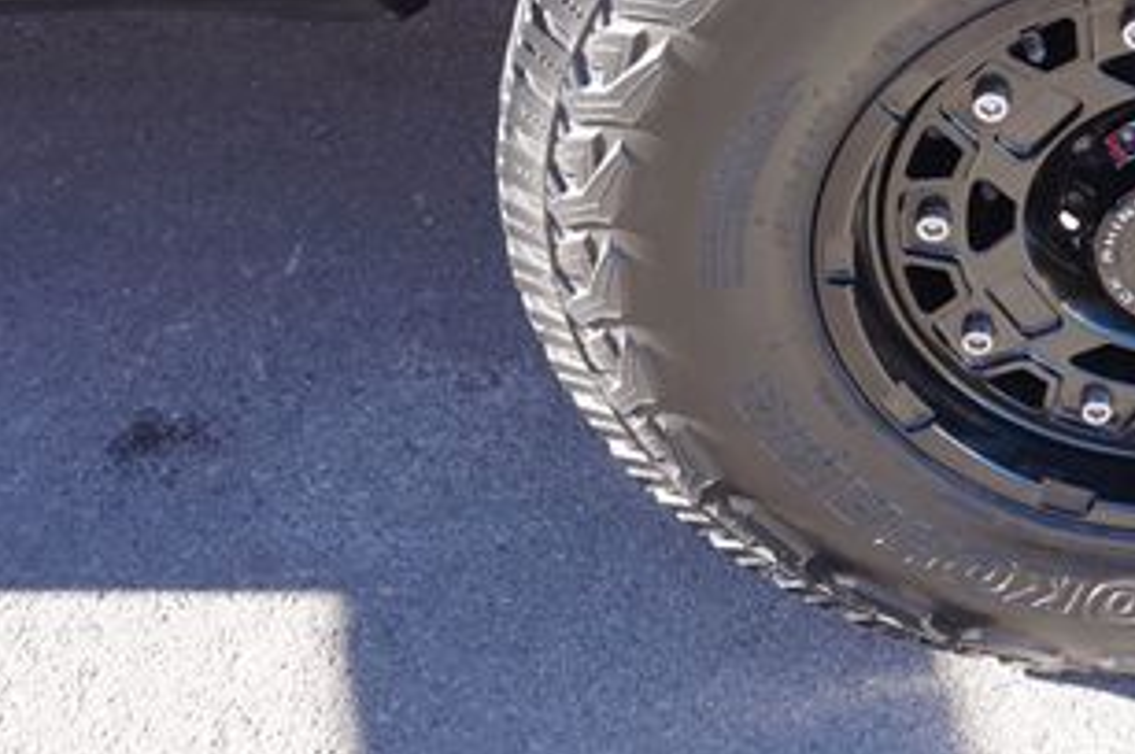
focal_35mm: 50
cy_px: 11
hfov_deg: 36.1
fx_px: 1575
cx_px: 1109
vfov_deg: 25.7
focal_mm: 16
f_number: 4.5
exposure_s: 1/60
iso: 100
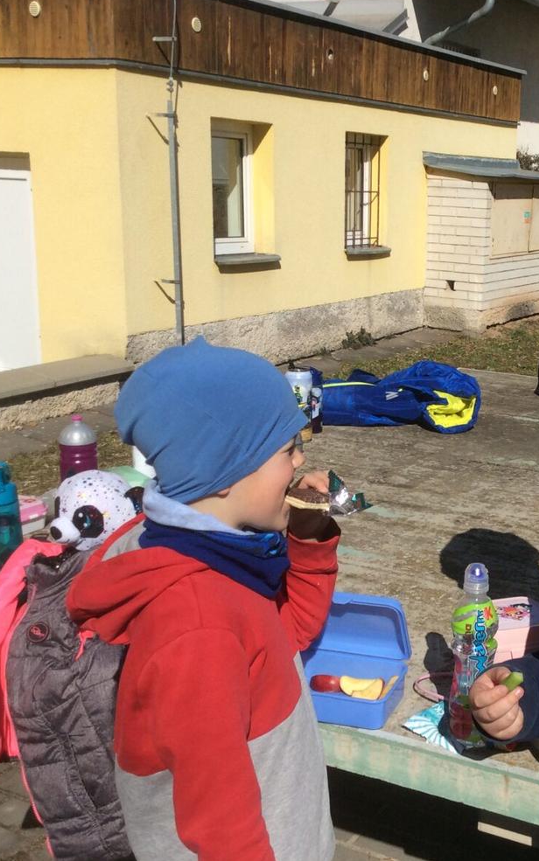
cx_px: 461
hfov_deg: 27.2
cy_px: 427
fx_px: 1081
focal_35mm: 46
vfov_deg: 43.5
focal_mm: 3.3
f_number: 2.4
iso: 32
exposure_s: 1/3367
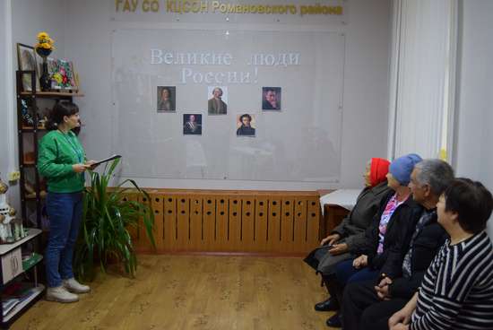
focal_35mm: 34
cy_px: 165
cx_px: 246
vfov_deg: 38.5
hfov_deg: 55.1
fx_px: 473
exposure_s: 1/60
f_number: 3.8
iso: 1100
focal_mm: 23
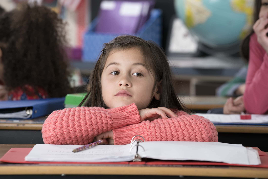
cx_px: 134
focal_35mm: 200
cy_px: 90
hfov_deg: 10.3
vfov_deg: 6.9
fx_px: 1489
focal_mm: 200
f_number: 7.1
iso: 1600
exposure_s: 1/250
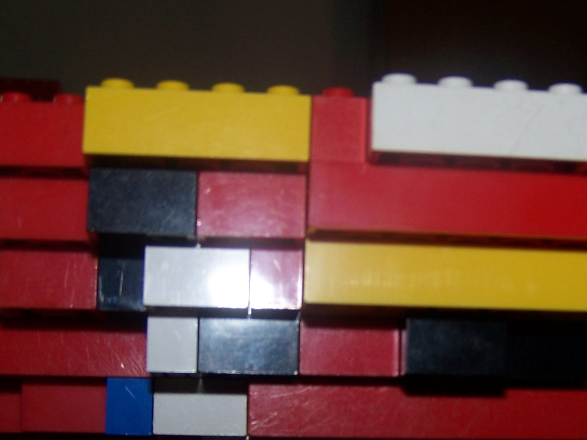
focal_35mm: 70
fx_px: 1187
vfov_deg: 20.8
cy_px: 330
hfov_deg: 27.4
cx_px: 430
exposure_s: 1/60
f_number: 2.8
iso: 80
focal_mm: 6.3
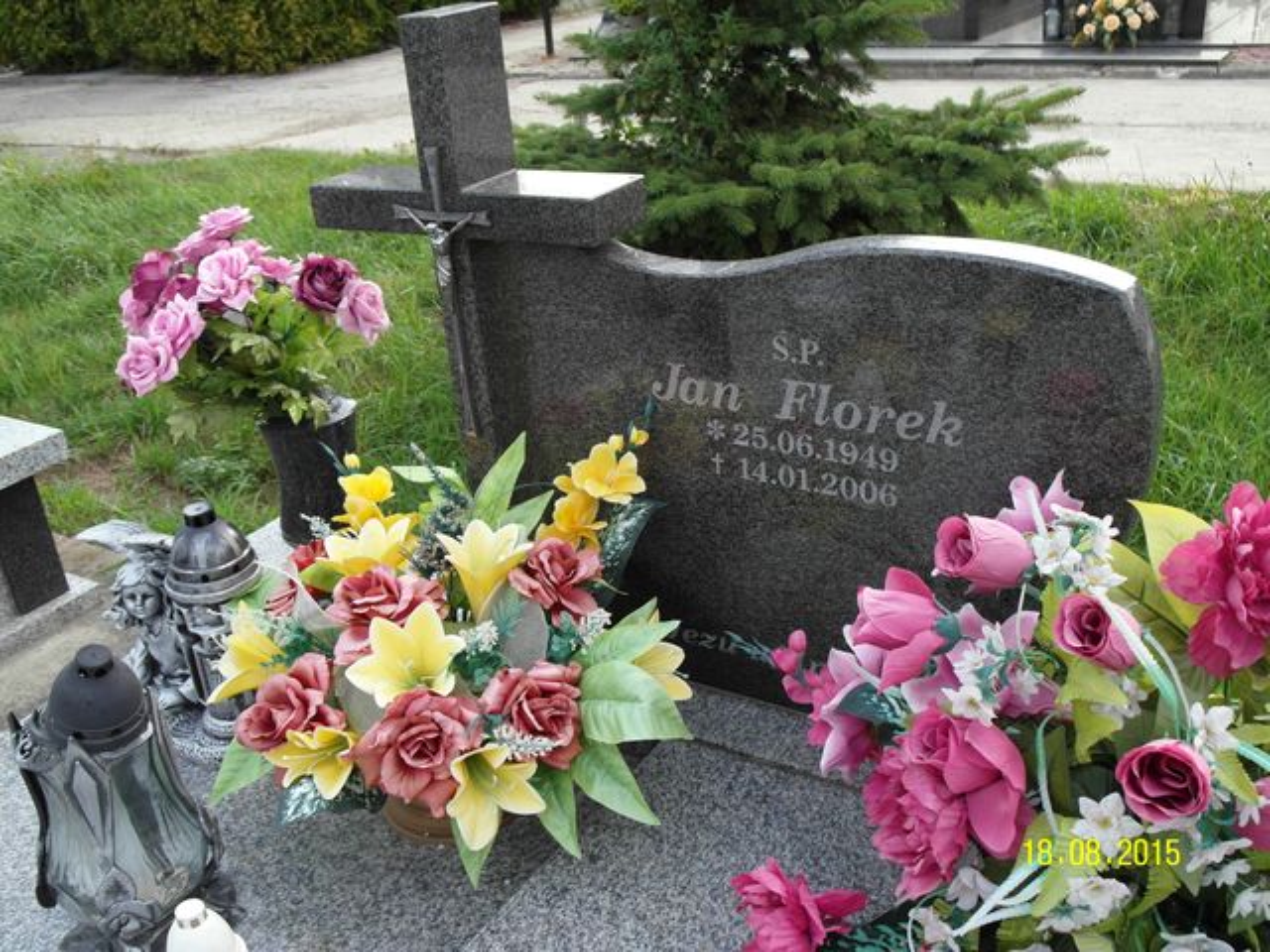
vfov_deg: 39.7
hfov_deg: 51.4
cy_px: 476
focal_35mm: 36
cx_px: 635
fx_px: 1321
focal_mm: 7.8
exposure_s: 1/125
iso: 80
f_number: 3.7
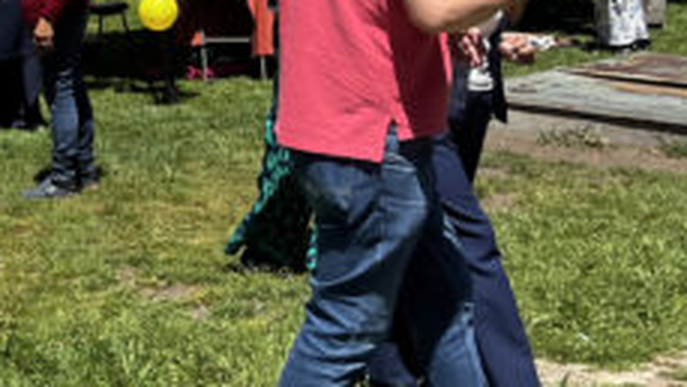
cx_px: -159
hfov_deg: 20.8
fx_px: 1731
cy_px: -165
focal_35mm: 95
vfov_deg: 12.2
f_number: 1.6
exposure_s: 1/2755
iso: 50
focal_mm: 5.1
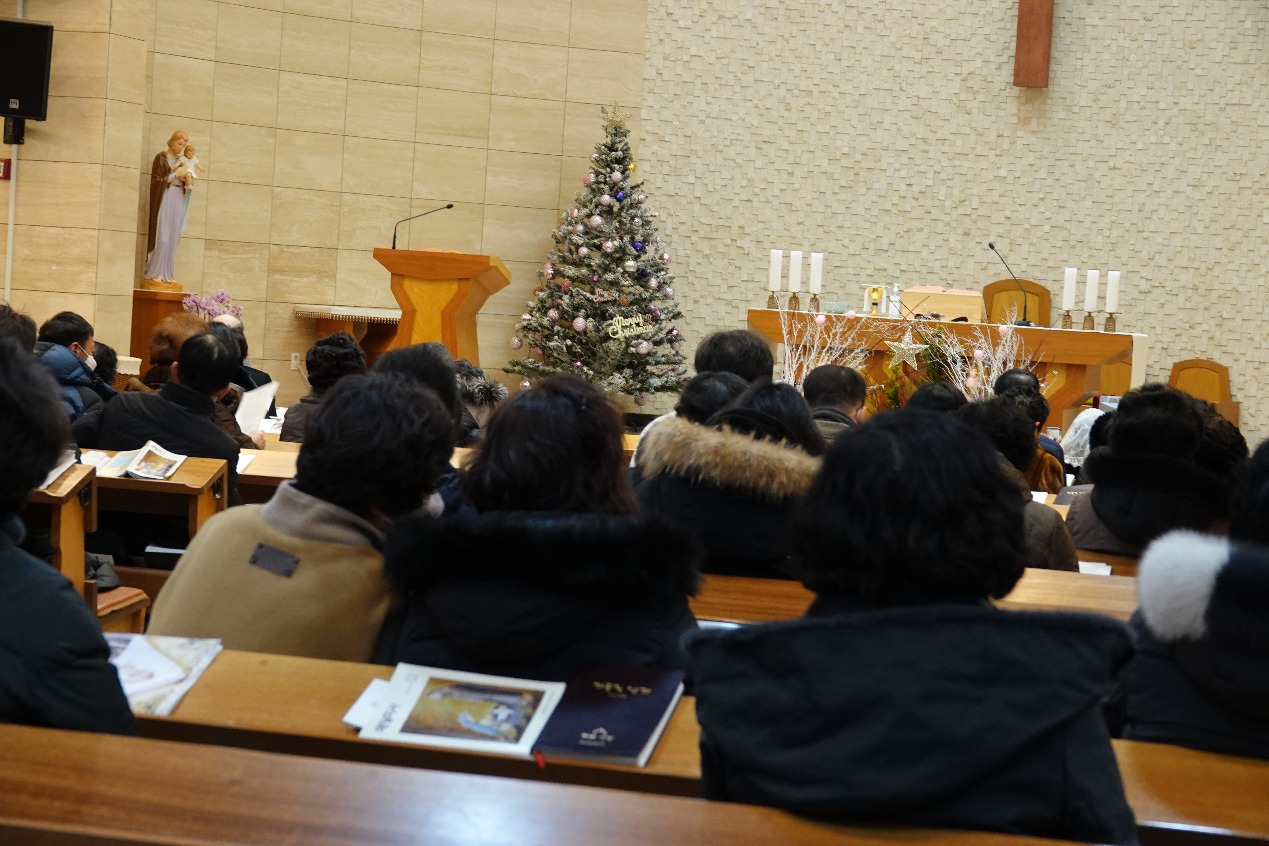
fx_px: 2785
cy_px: 423
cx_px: 634
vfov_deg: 17.3
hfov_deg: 25.7
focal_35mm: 79
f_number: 3.5
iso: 800
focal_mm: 28.91
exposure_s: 1/25
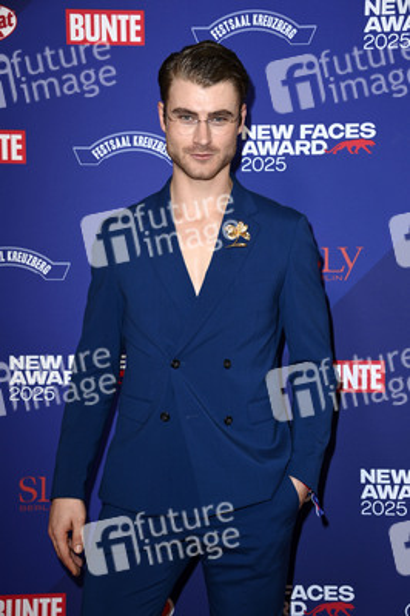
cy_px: 308
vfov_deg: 29.7
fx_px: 1164
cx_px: 205
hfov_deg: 20.0
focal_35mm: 68
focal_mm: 68
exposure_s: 1/250
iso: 800
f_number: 5.6
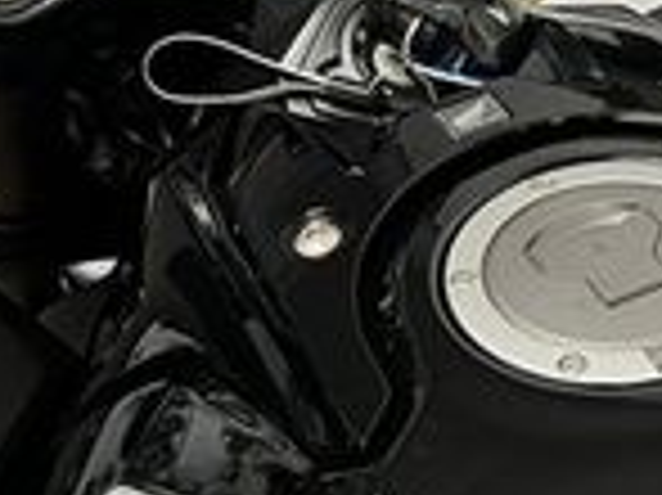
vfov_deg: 13.1
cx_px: 477
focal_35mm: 113
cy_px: 297
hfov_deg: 17.4
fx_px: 2159
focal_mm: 5.1
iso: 125
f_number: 1.6
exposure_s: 1/50
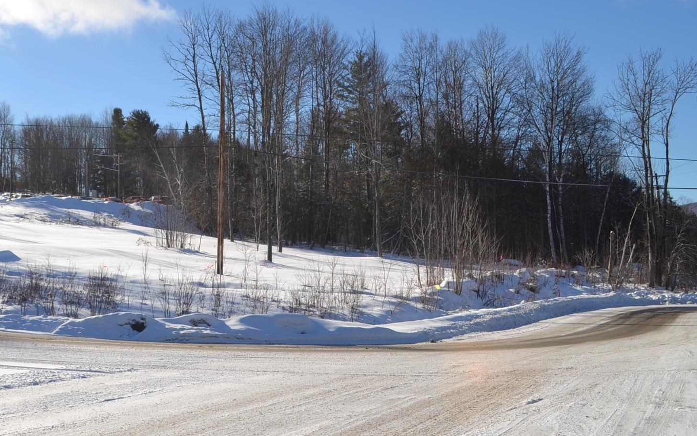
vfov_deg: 24.3
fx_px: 1007
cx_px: 176
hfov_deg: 37.3
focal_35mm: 53
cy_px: 155
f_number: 11
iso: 100
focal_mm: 22
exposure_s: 1/200
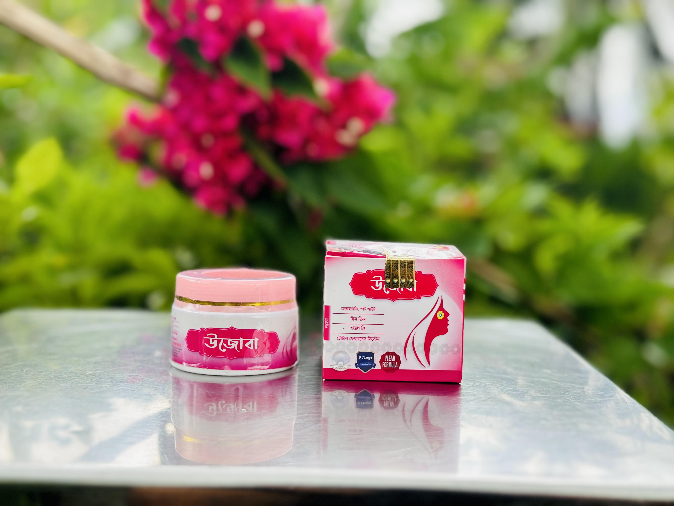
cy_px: 253
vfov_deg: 30.3
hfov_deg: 39.7
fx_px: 935
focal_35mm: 48
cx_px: 337
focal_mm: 6.86
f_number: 1.78
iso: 80
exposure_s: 1/508
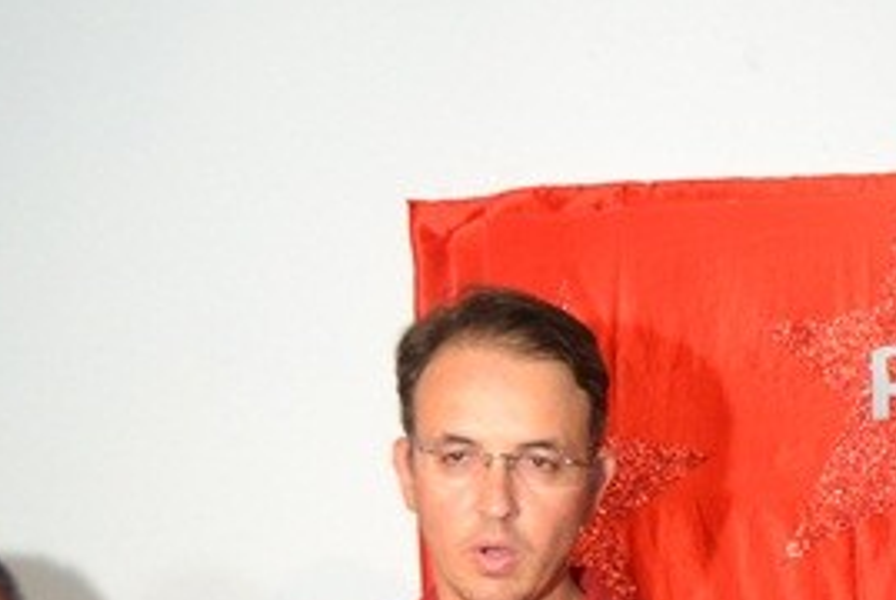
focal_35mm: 107
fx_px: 2666
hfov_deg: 18.5
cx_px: 929
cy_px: 798
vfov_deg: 12.4
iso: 1400
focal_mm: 24
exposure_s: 1/60
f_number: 4
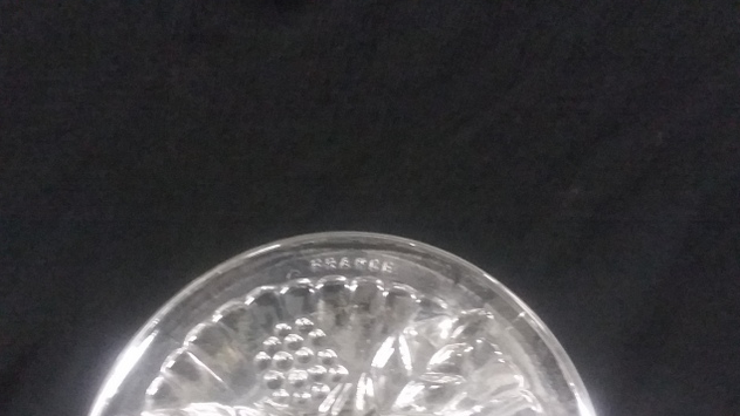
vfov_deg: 36.3
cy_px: 278
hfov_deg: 61.0
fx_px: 628
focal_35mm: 32
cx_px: 370
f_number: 1.9
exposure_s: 1/17
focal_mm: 2.47
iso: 400
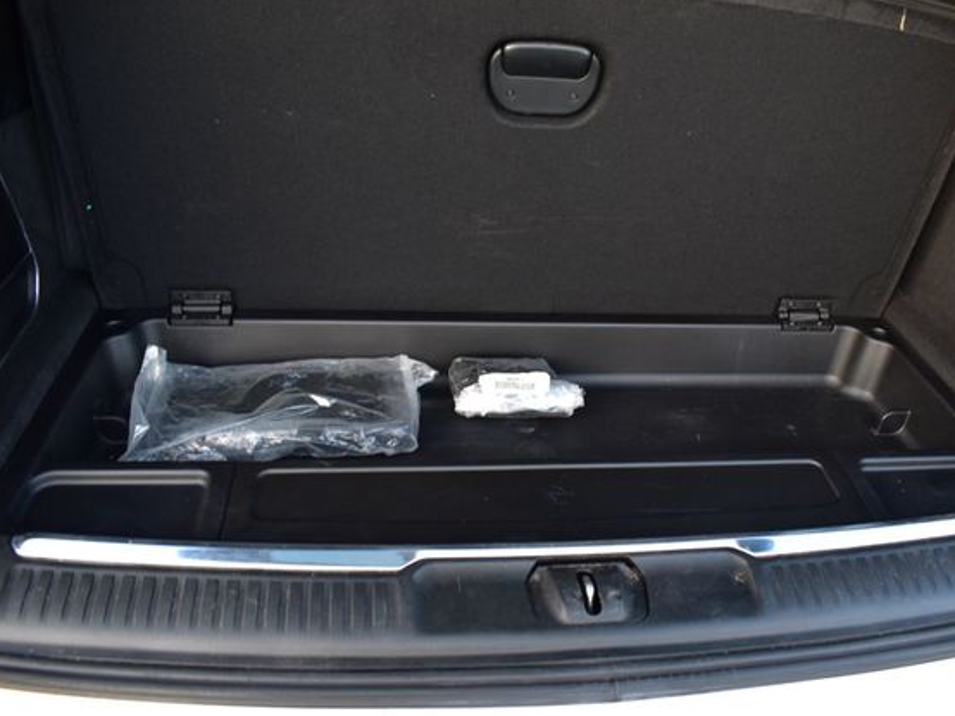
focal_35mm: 30
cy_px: 359
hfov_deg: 59.8
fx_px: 827
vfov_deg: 46.8
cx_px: 534
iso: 500
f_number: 6.3
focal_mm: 18
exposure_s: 1/15
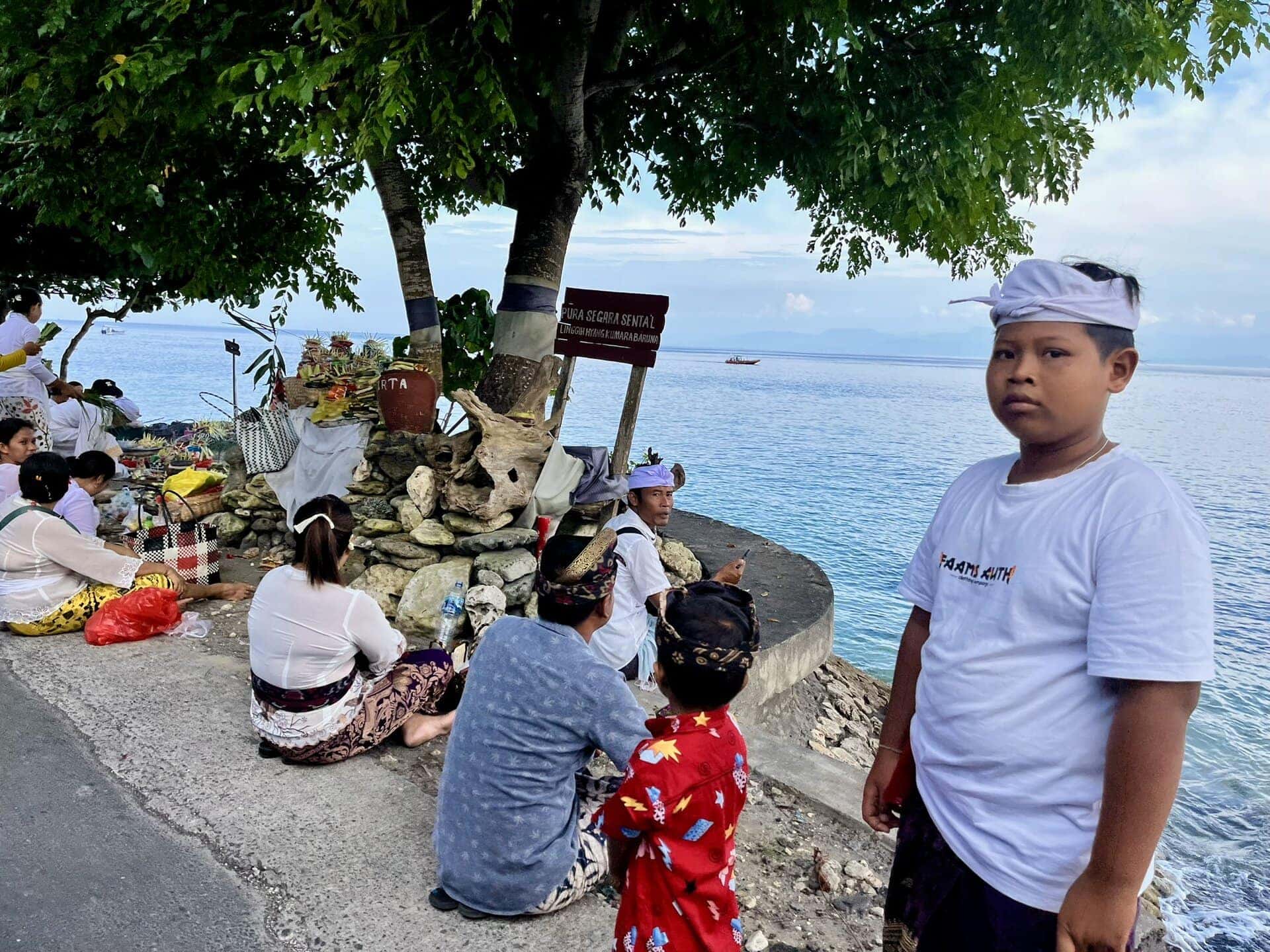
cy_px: 476
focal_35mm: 26
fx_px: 954
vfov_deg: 53.1
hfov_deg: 67.3
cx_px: 635
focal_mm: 5.1
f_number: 1.6
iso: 50
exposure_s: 1/1140
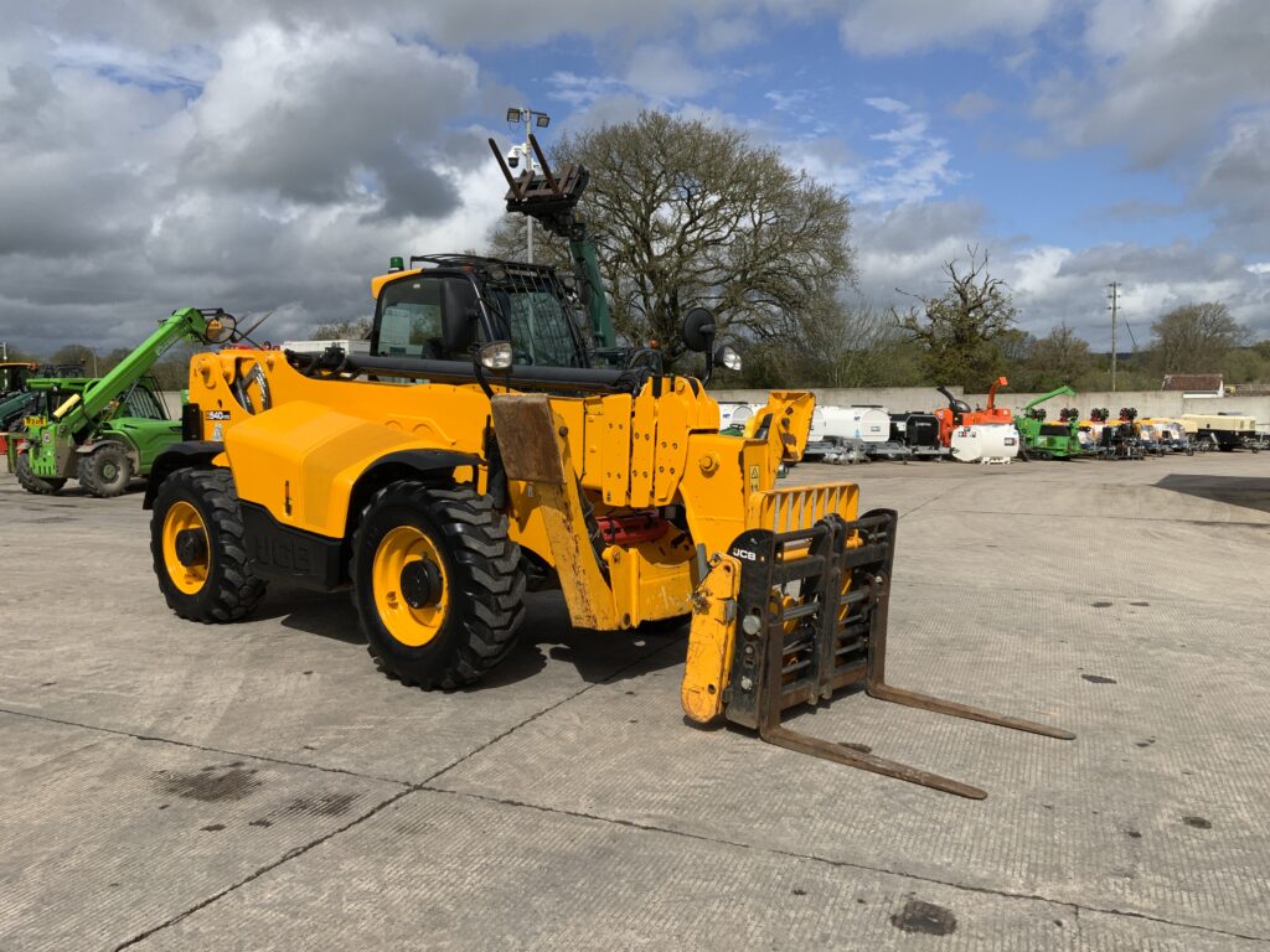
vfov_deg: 48.2
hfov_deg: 61.7
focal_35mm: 29
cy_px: 476
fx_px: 1064
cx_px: 635
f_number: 1.8
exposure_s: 1/4065
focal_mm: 3
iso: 20
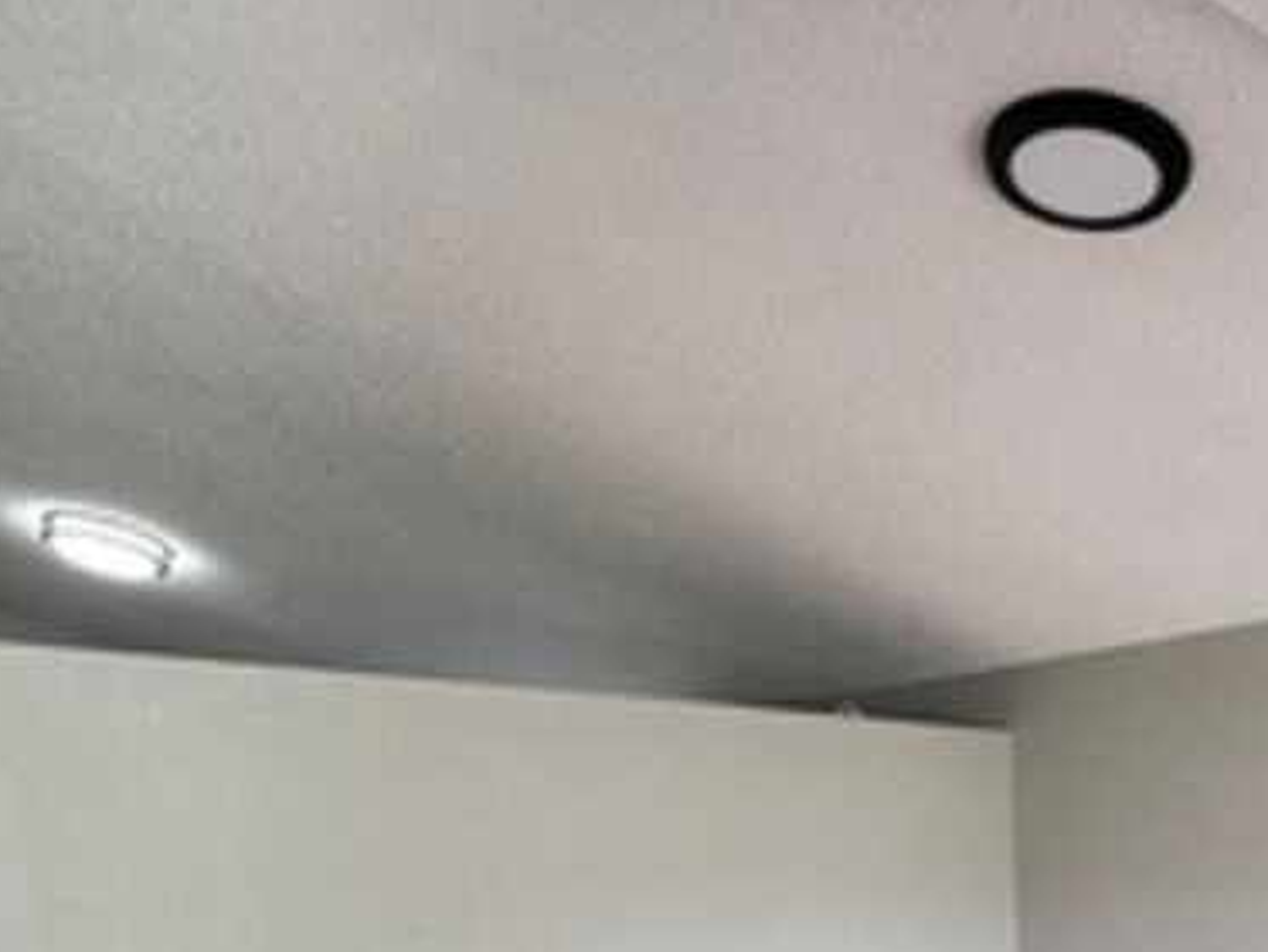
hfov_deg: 38.9
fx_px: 1759
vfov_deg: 28.3
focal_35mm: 48
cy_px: 972
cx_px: 897
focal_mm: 2.22
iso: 100
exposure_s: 1/120
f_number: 2.2
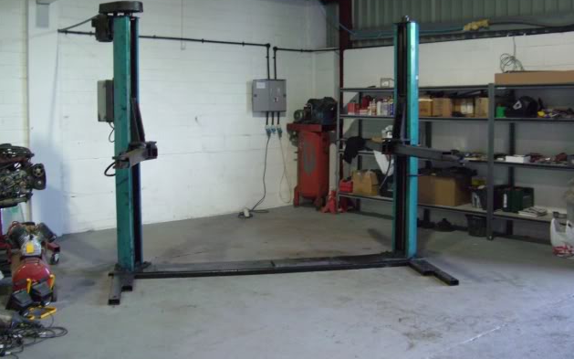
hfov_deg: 48.2
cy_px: 147
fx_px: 641
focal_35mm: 41
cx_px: 289
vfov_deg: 31.2
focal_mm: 7.9
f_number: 2.8
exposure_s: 1/80
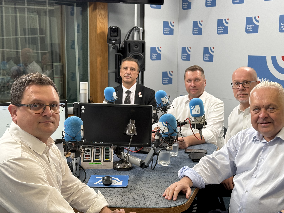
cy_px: 106
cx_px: 142
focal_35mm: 48
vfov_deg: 30.3
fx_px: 394
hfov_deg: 39.7
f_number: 1.78
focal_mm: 6.76
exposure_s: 1/50
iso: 50
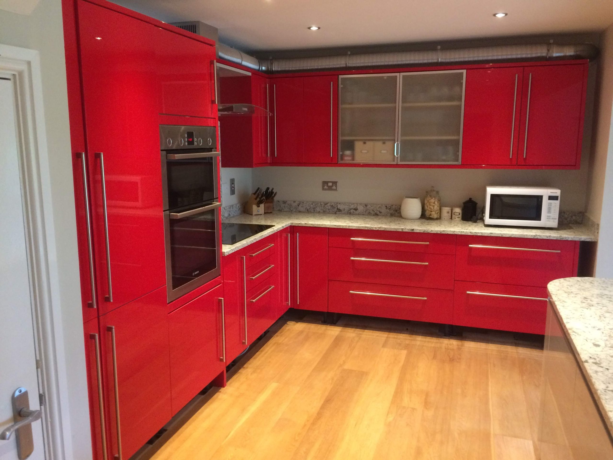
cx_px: 306
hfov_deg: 61.7
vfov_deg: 48.2
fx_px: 514
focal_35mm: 29
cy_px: 230
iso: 250
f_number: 2.2
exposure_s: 1/33
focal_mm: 4.15
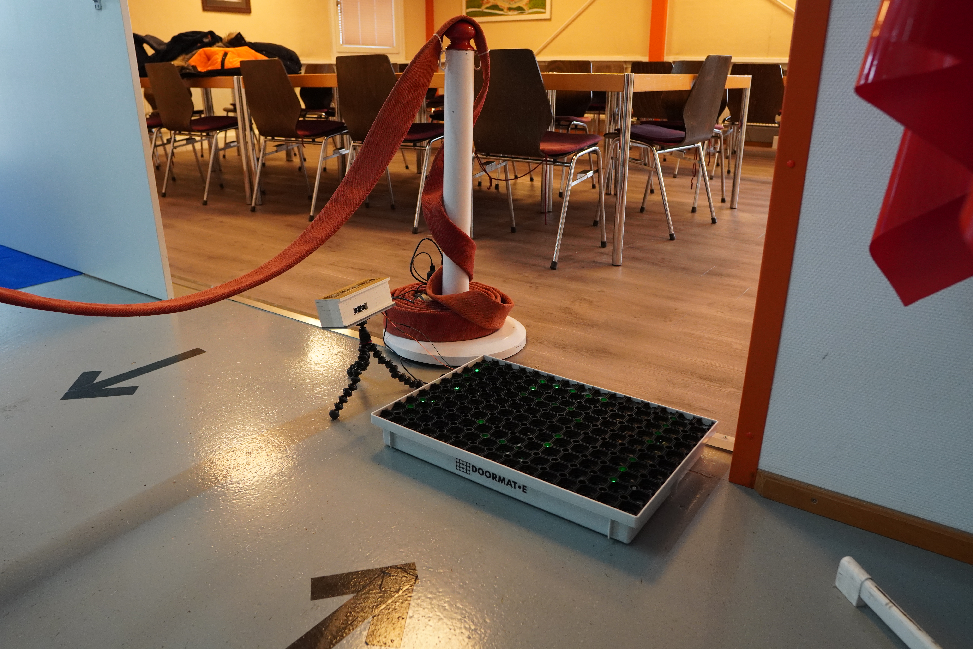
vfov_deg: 53.1
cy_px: 324
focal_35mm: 24
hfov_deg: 73.7
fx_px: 649
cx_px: 486
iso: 1600
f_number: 3.5
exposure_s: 1/160
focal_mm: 16
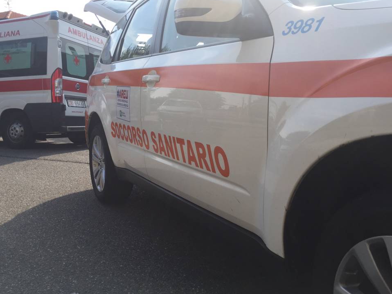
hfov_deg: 58.3
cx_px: 183
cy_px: 145
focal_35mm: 31
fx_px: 351
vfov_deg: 45.4
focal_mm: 4.15
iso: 32
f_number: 2.2
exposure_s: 1/942
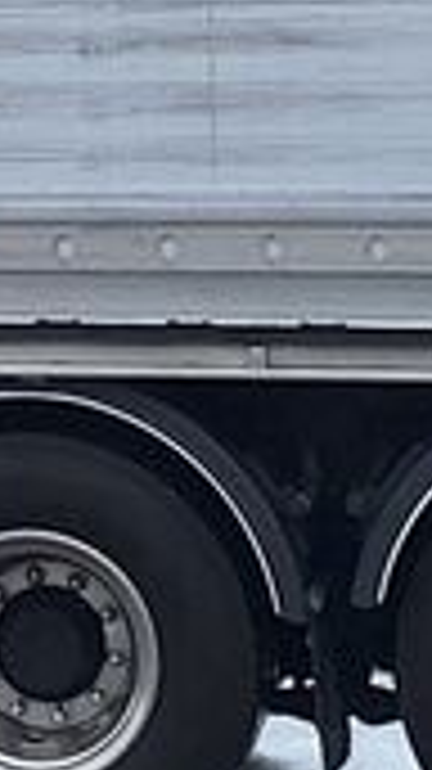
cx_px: -266
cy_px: -180
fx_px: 3834
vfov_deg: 11.2
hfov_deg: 6.3
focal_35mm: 188
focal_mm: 5.54
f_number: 1.8
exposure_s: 1/263
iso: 40
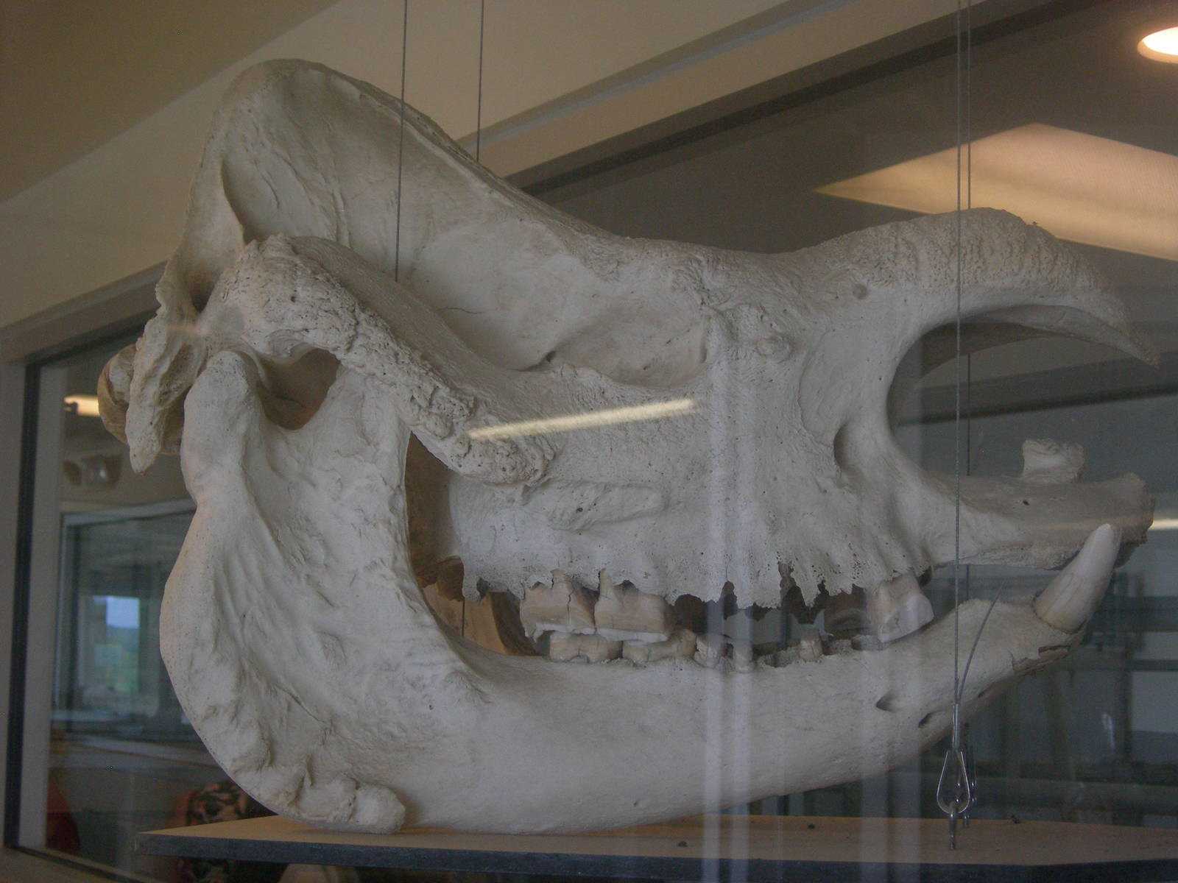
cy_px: 442
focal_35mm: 61
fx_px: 2076
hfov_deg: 31.7
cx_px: 589
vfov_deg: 24.0
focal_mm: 12.7
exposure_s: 1/60
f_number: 3.5
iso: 200
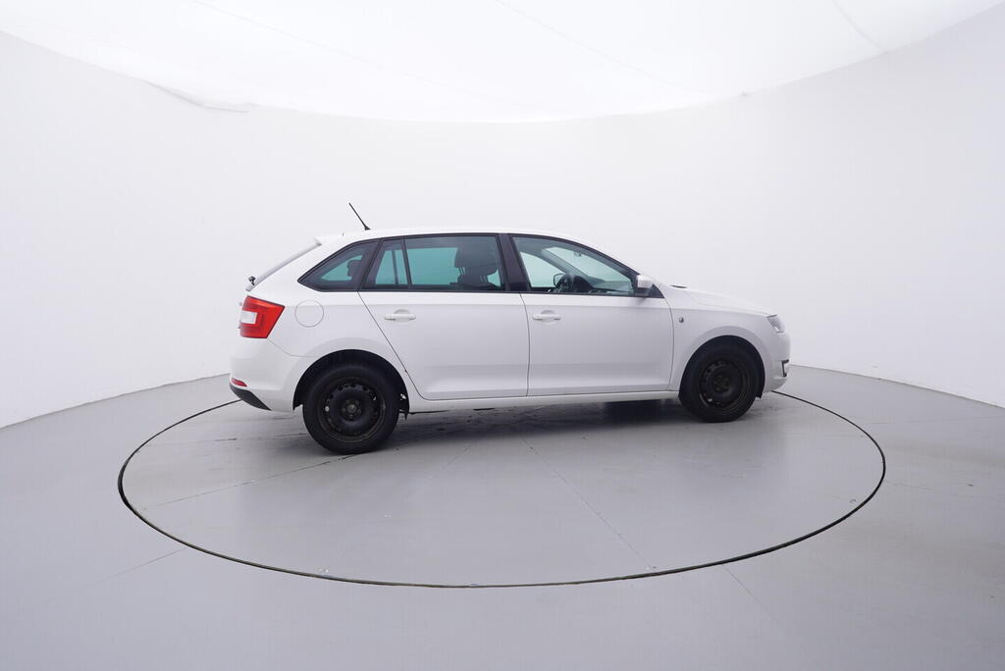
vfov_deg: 56.2
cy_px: 336
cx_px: 502
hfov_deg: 77.3
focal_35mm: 22
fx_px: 628
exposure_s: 1/80
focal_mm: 15
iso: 200
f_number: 5
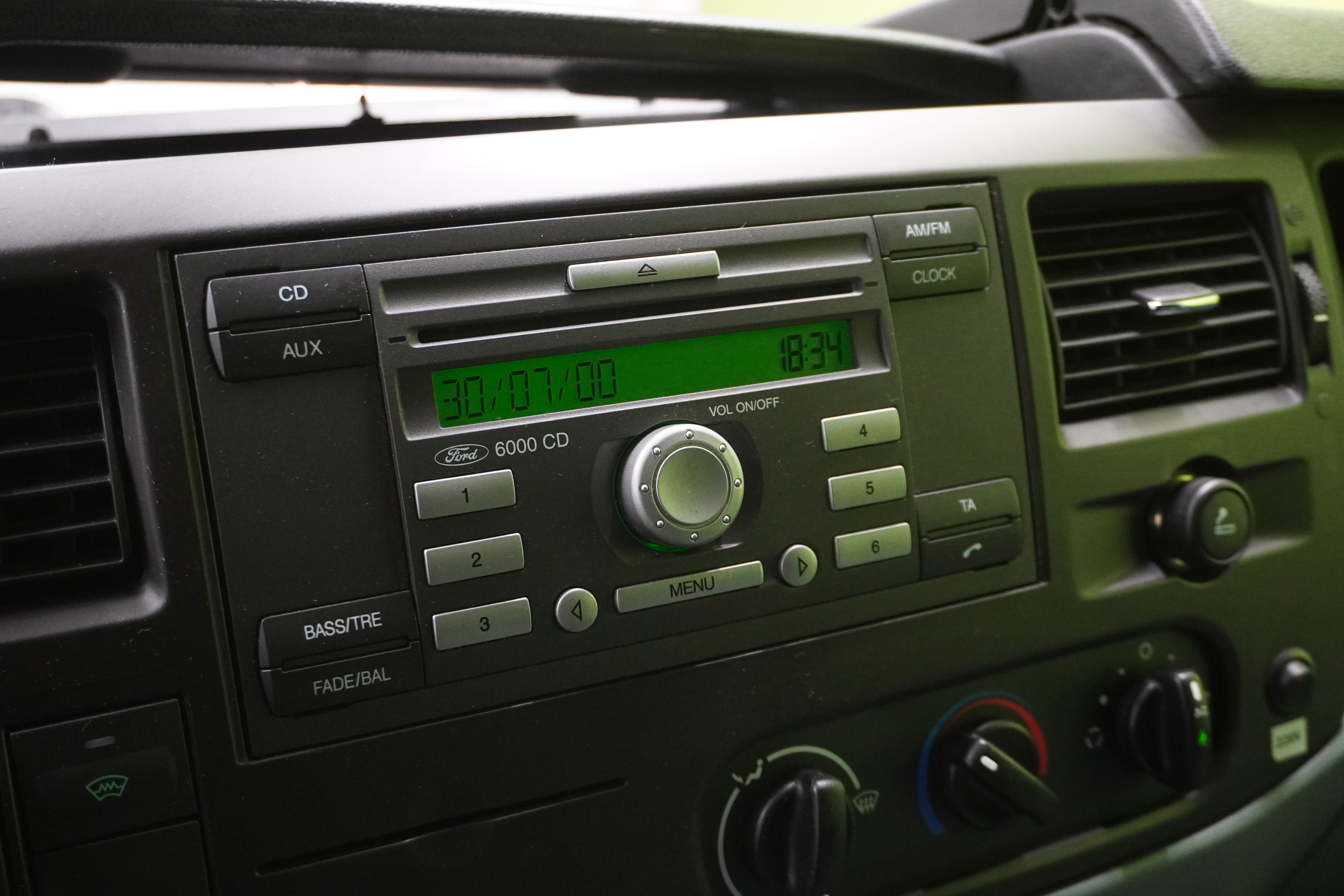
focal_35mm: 38
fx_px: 1400
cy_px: 448
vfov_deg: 35.5
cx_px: 672
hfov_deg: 51.3
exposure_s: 1/40
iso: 3200
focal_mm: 25
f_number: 4.5
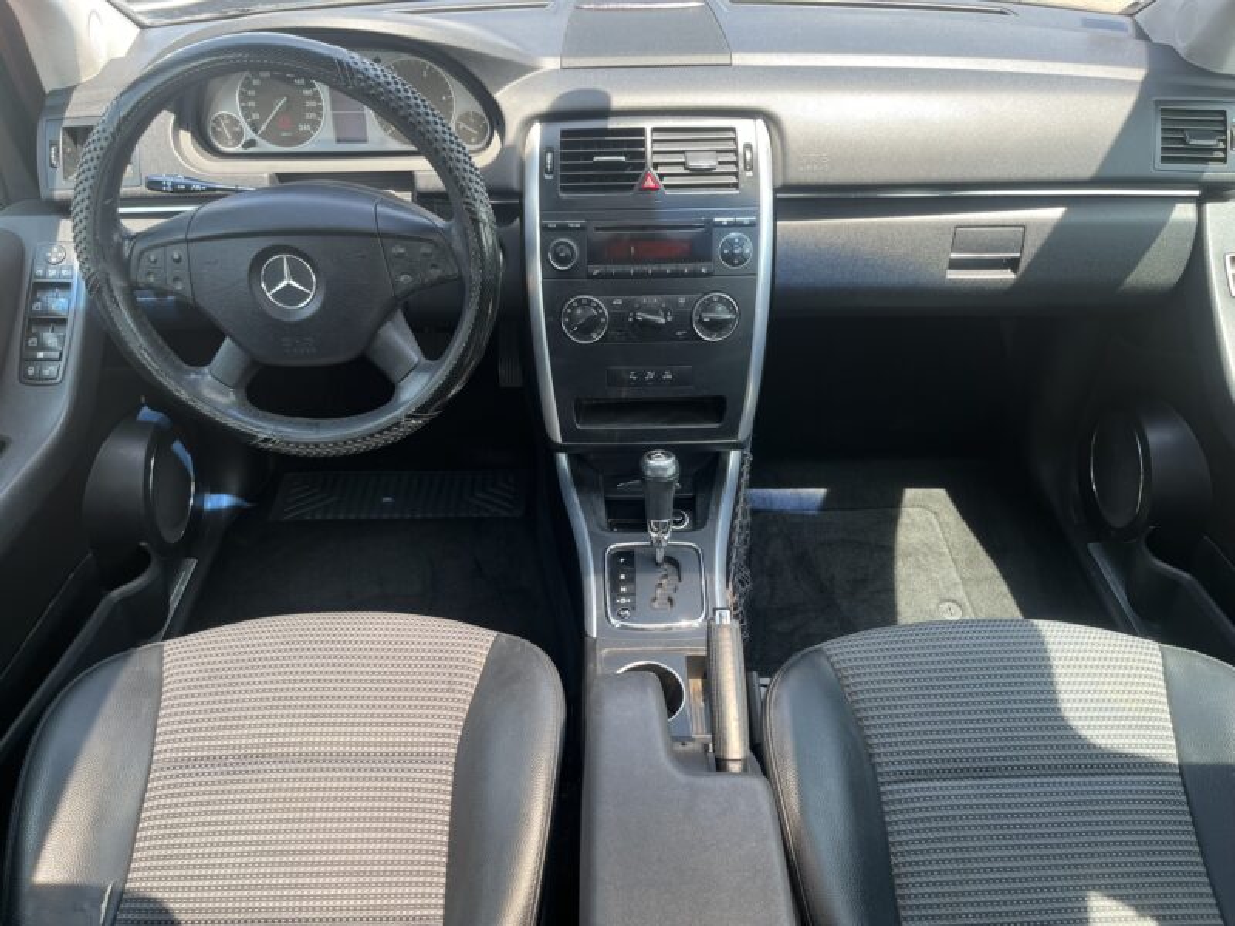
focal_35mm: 26
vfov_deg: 53.1
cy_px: 463
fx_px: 928
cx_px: 618
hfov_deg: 67.3
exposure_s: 1/122
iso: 40
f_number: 1.6
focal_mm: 5.1
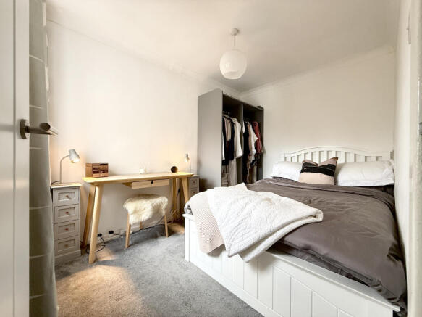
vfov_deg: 85.7
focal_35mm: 14
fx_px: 171
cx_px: 211
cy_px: 158
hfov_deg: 102.1
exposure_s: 1/99
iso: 160
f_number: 2.2
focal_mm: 2.22
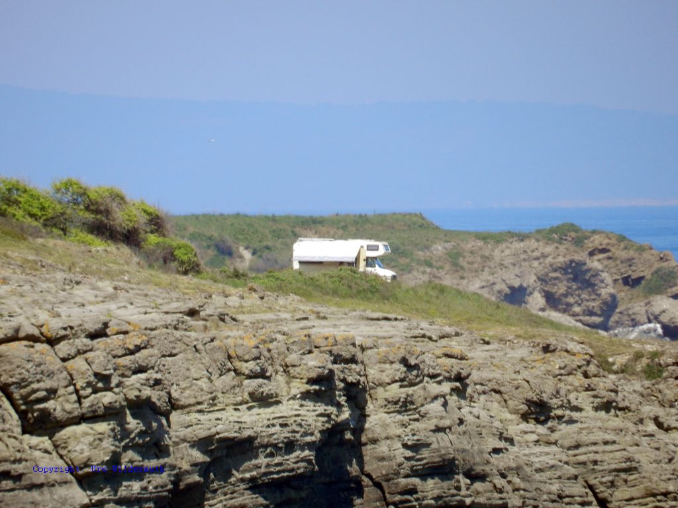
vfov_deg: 1.8
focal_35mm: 810
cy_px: 254
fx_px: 15865
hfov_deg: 2.4
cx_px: 339
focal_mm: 144
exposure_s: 1/500
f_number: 5.7
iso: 160
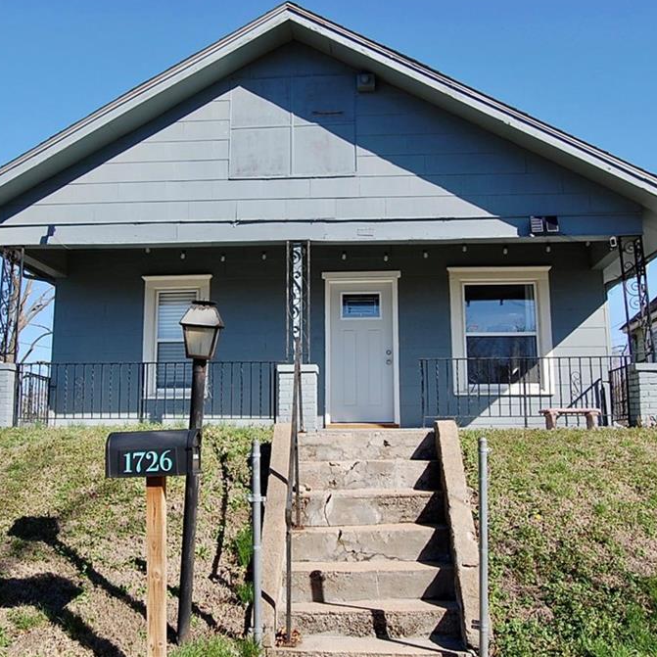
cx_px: 290
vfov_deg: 47.2
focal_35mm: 35
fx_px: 752
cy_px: 325
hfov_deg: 47.1
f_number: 8
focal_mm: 18
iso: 200
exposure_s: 1/250
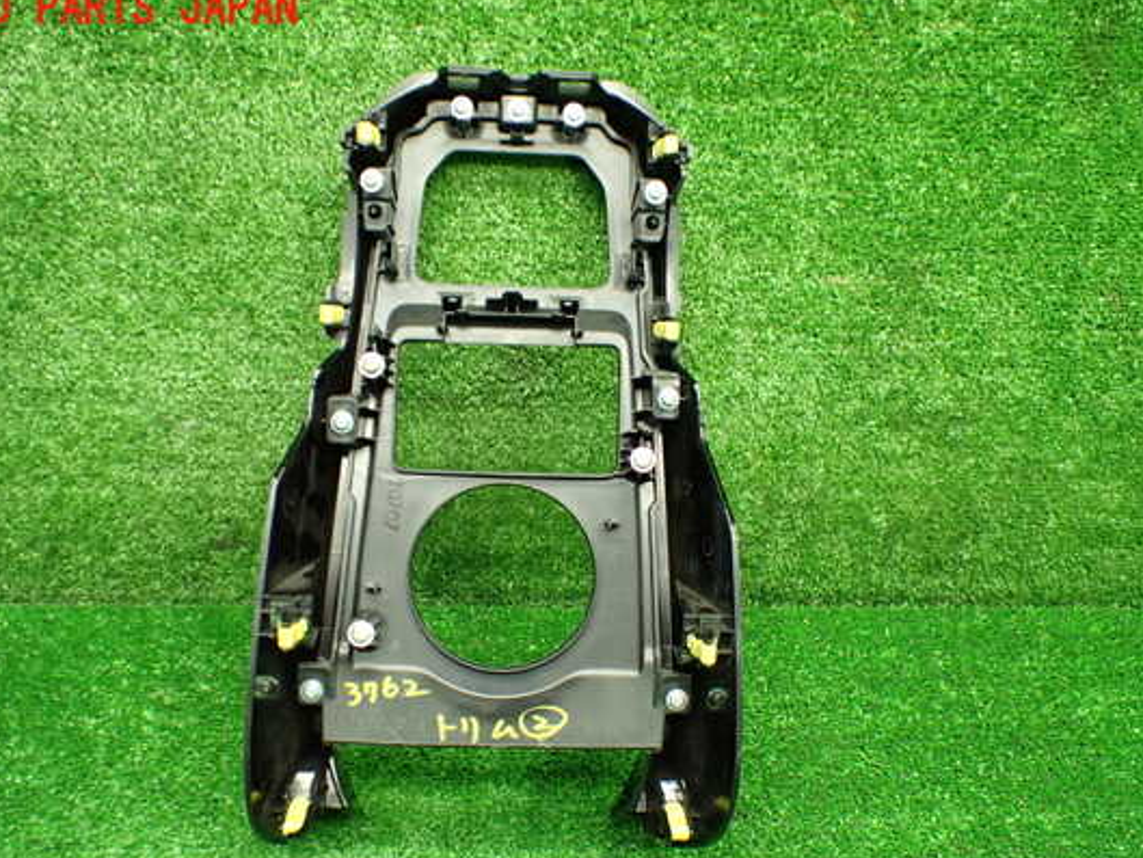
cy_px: 469
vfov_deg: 41.8
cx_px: 553
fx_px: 1123
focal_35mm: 34
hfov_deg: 53.9
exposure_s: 1/80
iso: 800
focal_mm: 5.4
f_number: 2.3
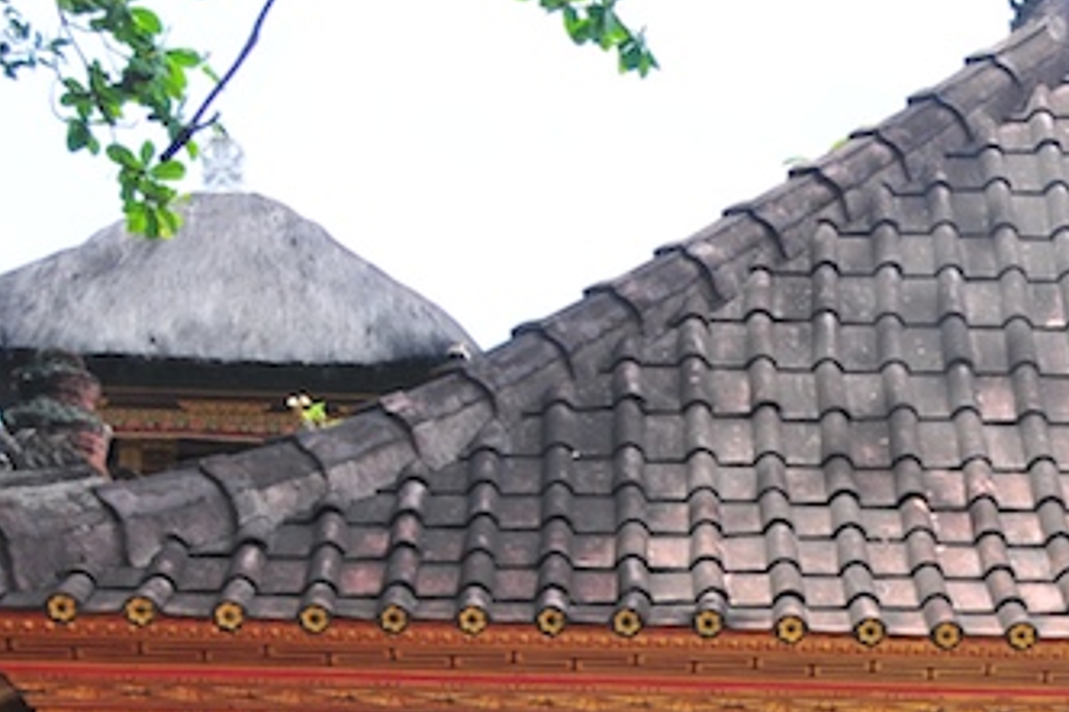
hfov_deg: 13.2
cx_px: 1510
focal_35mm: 148
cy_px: 973
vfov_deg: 9.1
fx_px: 4392
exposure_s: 1/250
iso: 200
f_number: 8
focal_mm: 32
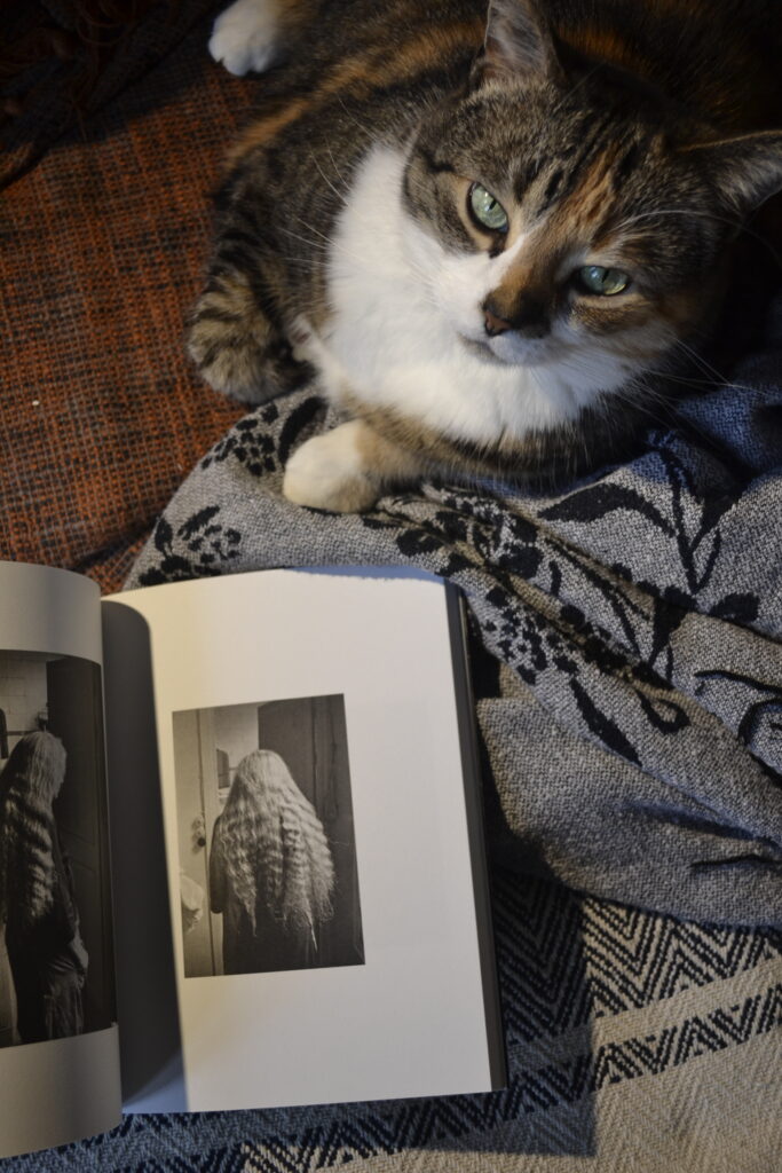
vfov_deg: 49.5
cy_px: 586
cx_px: 391
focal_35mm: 39
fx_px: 1270
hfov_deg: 34.2
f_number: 4.2
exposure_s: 1/80
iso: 400
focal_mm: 26
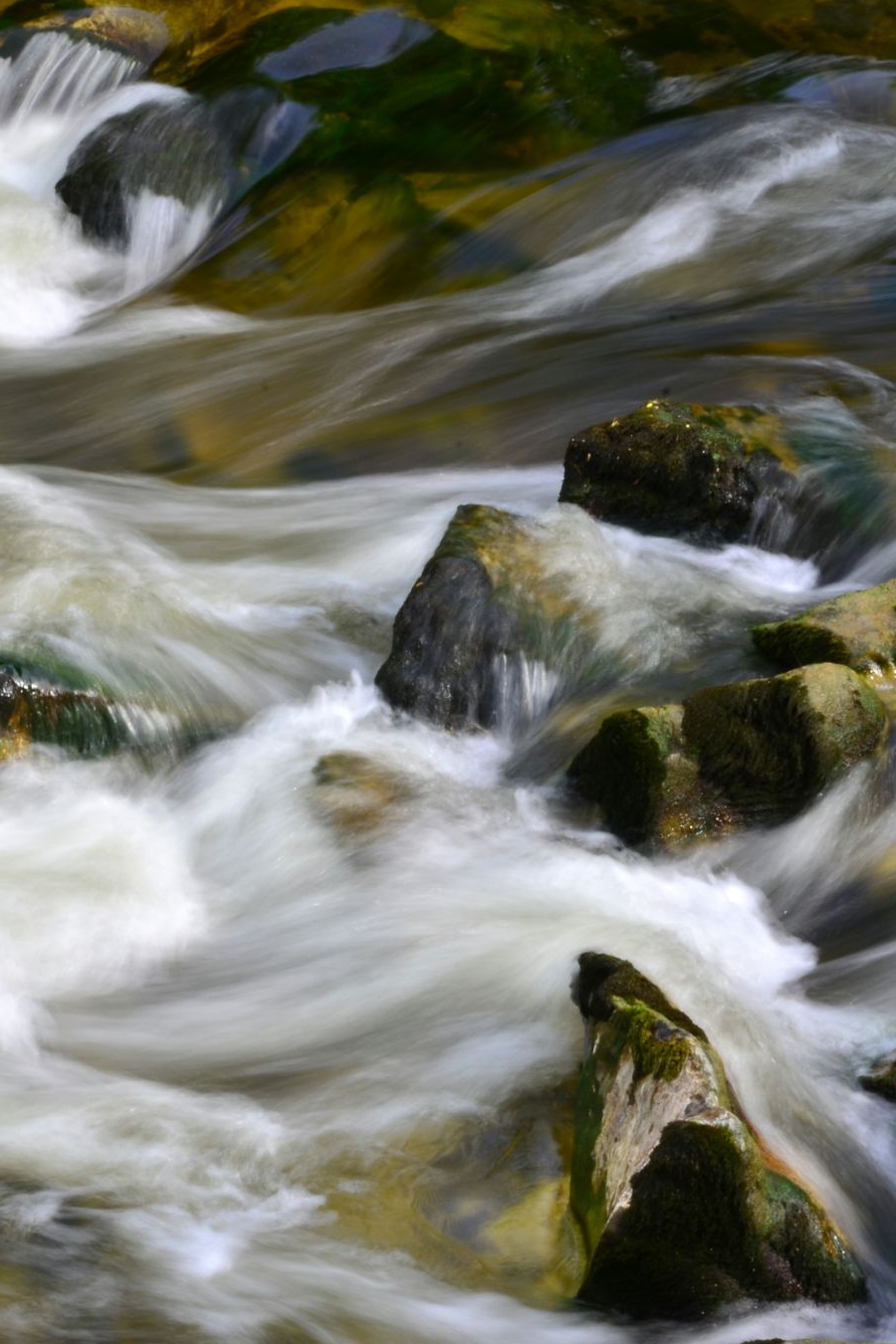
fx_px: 5936
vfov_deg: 12.9
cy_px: 671
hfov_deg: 8.6
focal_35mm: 159
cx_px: -10
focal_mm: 70
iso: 100
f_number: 32
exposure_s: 1/5
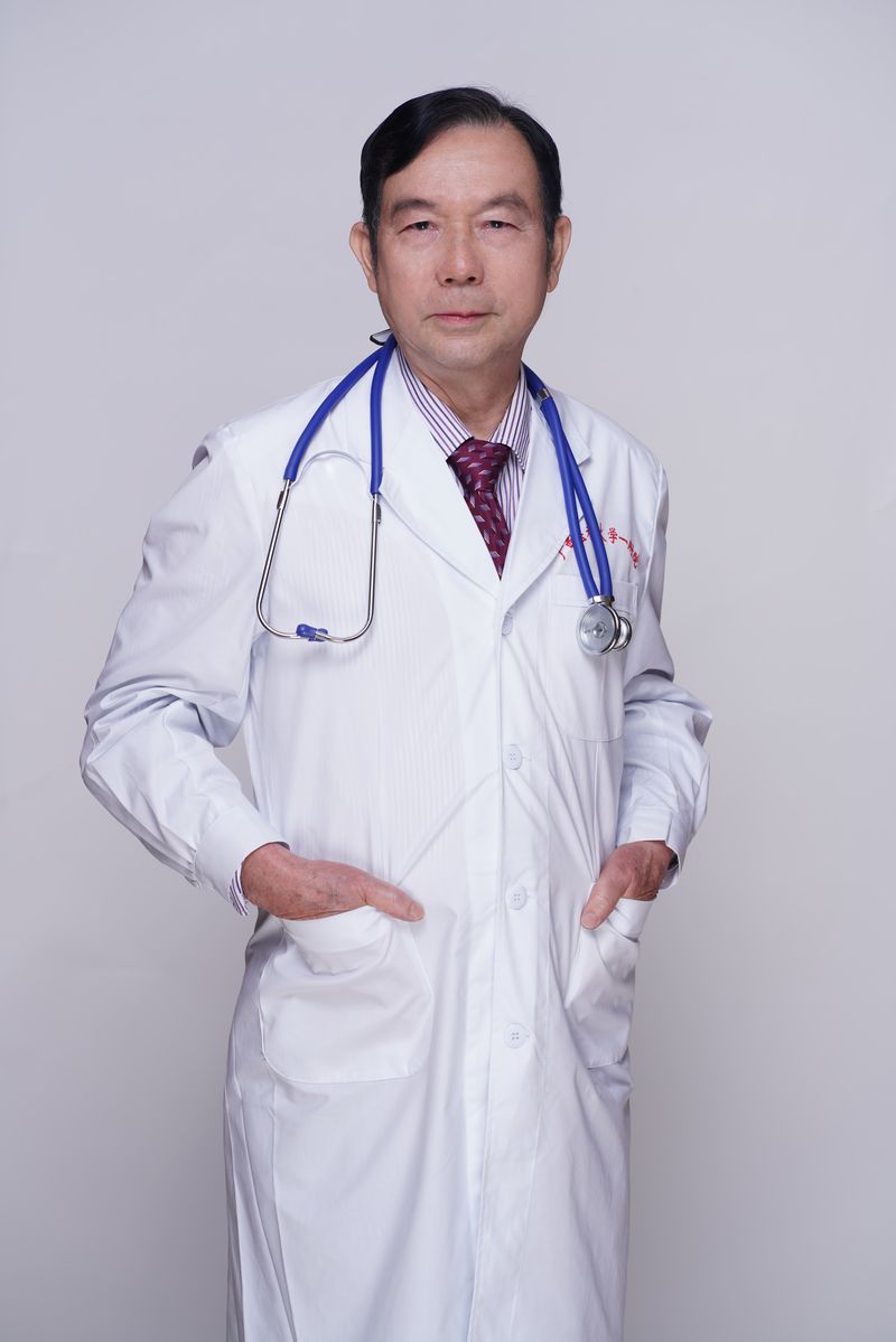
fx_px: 3171
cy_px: 671
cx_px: 448
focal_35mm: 85
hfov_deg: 16.1
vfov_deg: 23.9
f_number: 5.6
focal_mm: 85
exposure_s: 1/160
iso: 100
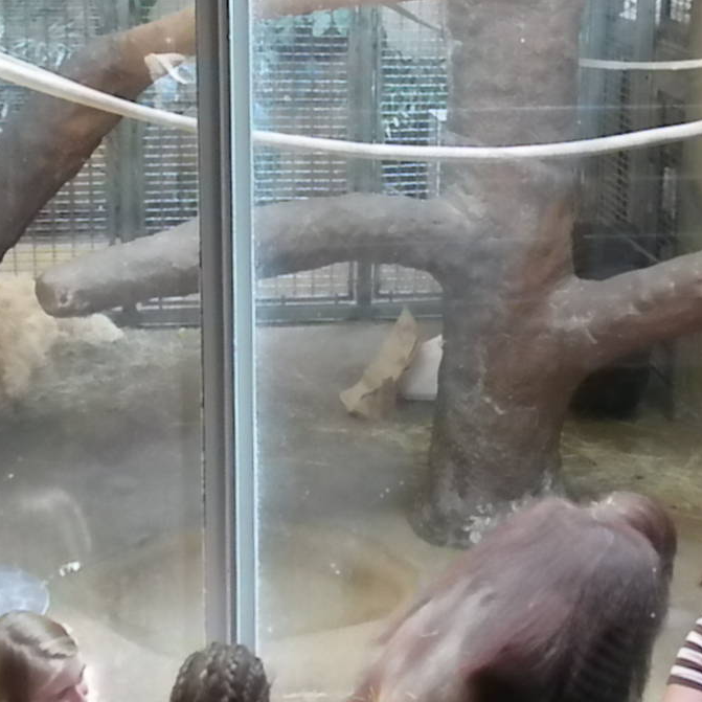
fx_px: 1790
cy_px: 217
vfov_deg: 22.1
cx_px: 413
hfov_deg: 22.2
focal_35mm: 78
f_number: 3.5
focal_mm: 6.6
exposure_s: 1/57
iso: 640
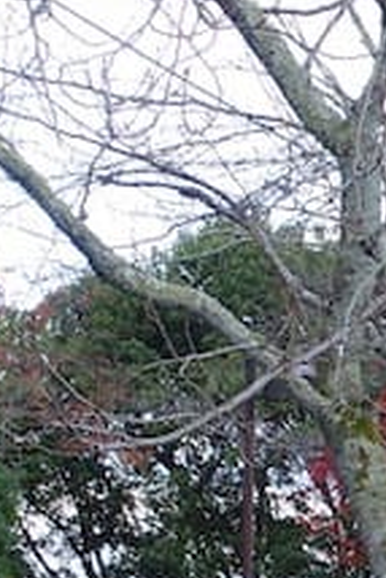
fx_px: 2521
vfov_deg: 13.0
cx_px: 999
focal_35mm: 157
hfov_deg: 8.0
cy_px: 517
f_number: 4
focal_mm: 15.52
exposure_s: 1/100
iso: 125
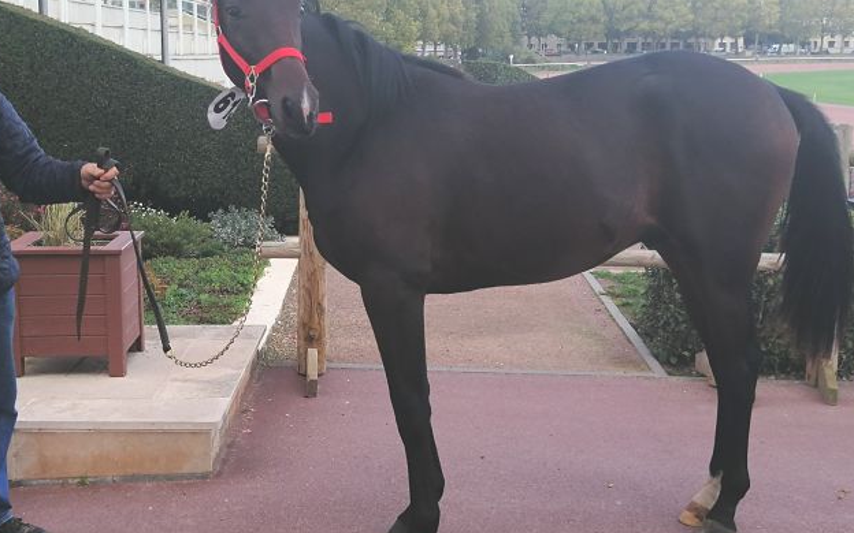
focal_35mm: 53
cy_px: 234
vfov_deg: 24.4
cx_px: 352
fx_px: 1234
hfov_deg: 38.1
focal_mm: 3.95
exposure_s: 1/470
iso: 50
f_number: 1.8
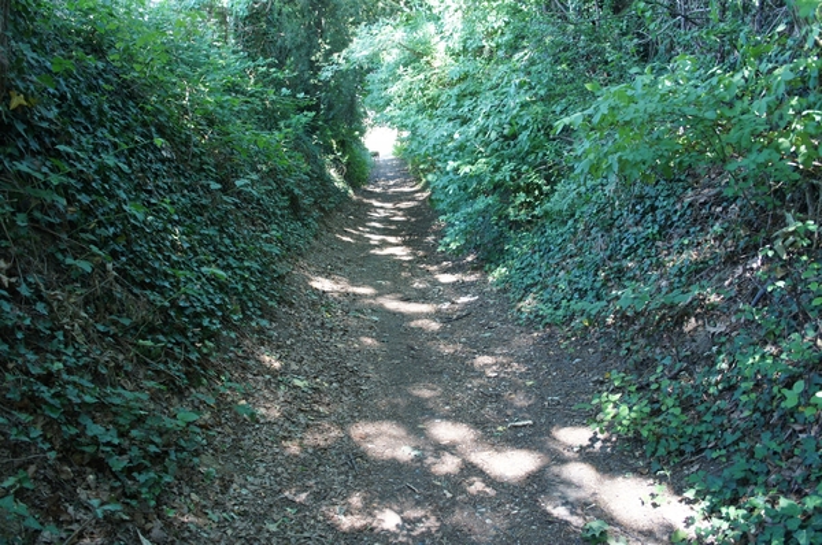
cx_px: 411
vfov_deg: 43.5
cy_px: 272
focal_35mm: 30
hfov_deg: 62.0
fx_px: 684
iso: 320
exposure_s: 1/30
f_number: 4
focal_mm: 20
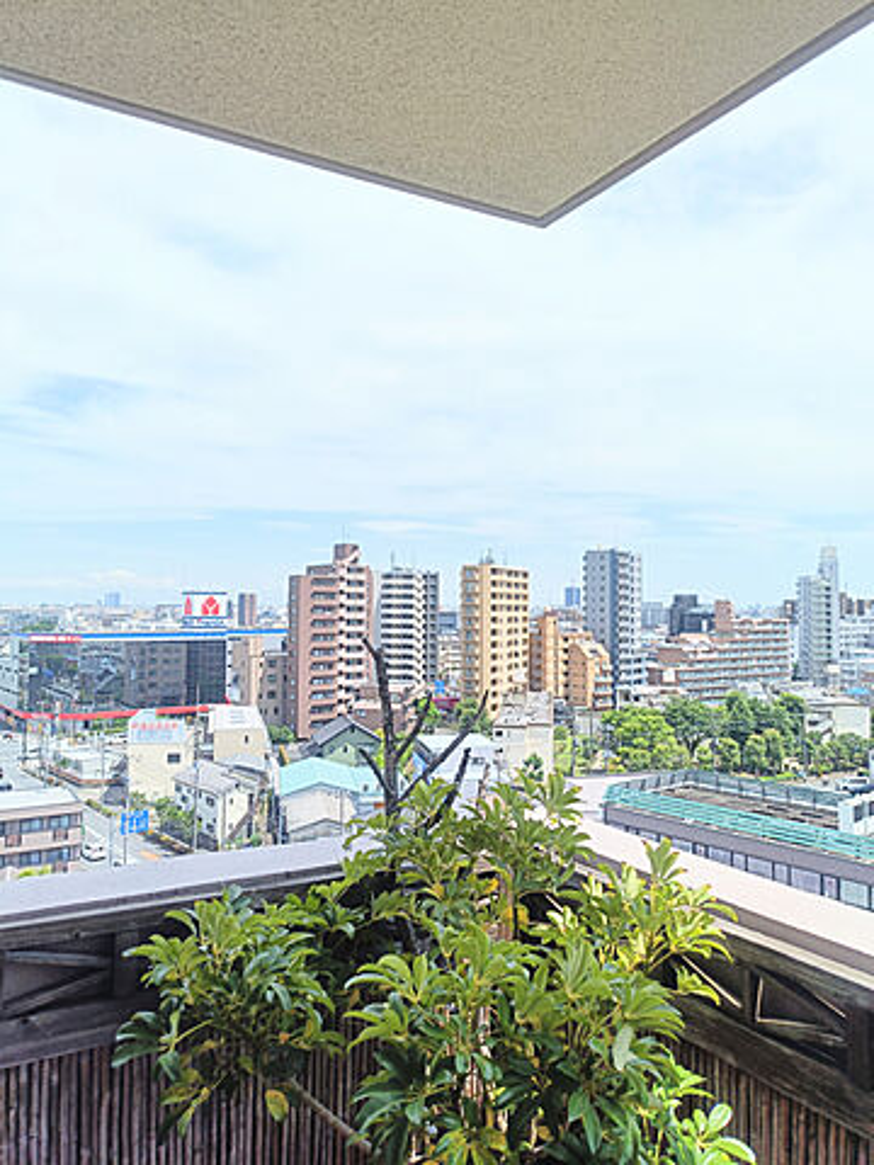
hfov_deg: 54.9
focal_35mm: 25
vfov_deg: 69.4
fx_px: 842
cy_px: 582
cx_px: 437
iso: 64
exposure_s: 1/973
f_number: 1.7
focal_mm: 4.7
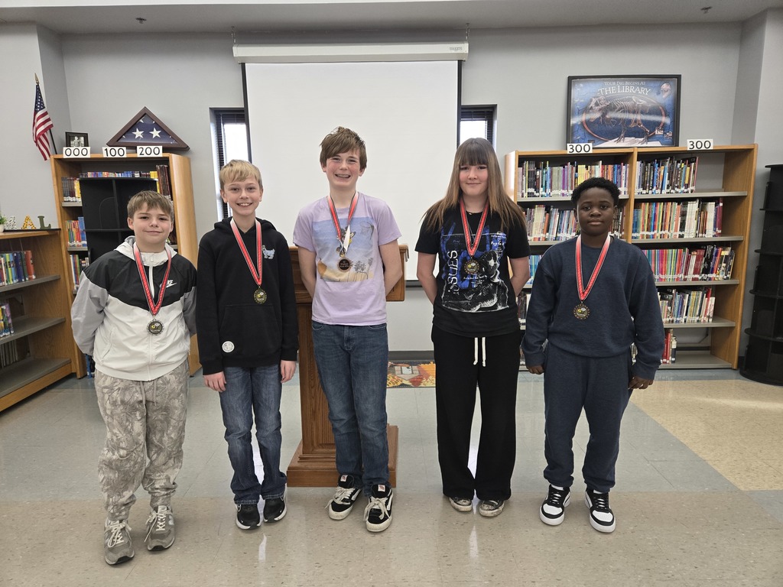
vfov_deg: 58.9
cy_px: 294
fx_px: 520
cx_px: 392
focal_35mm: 23
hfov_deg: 73.9
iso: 250
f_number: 1.8
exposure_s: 1/120
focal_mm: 5.4
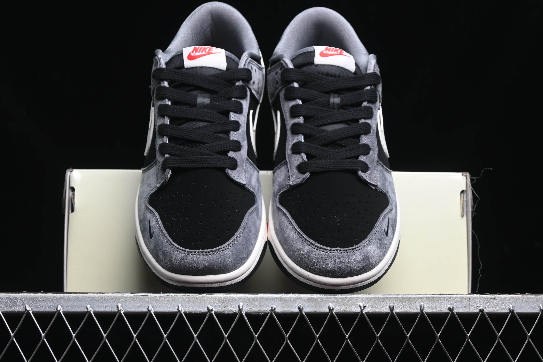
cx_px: 272
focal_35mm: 75
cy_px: 181
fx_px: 1131
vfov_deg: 18.2
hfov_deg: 27.0
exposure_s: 1/40
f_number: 6.3
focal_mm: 50
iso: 160
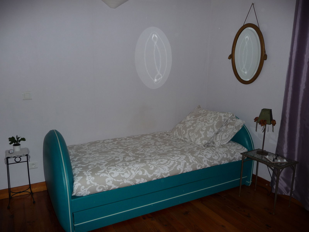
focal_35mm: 28
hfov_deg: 63.4
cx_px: 154
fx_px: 250
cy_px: 116
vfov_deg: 49.7
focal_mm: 4.7
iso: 100
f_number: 3.3
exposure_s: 1/30
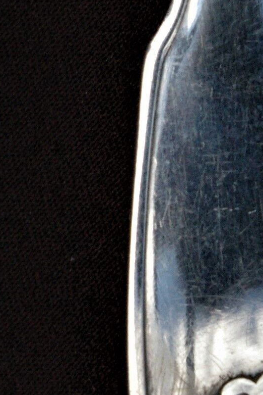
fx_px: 1615
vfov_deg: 13.9
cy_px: 291
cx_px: -9
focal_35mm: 147
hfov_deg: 9.2
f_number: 8
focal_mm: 26
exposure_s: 1/750
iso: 1600
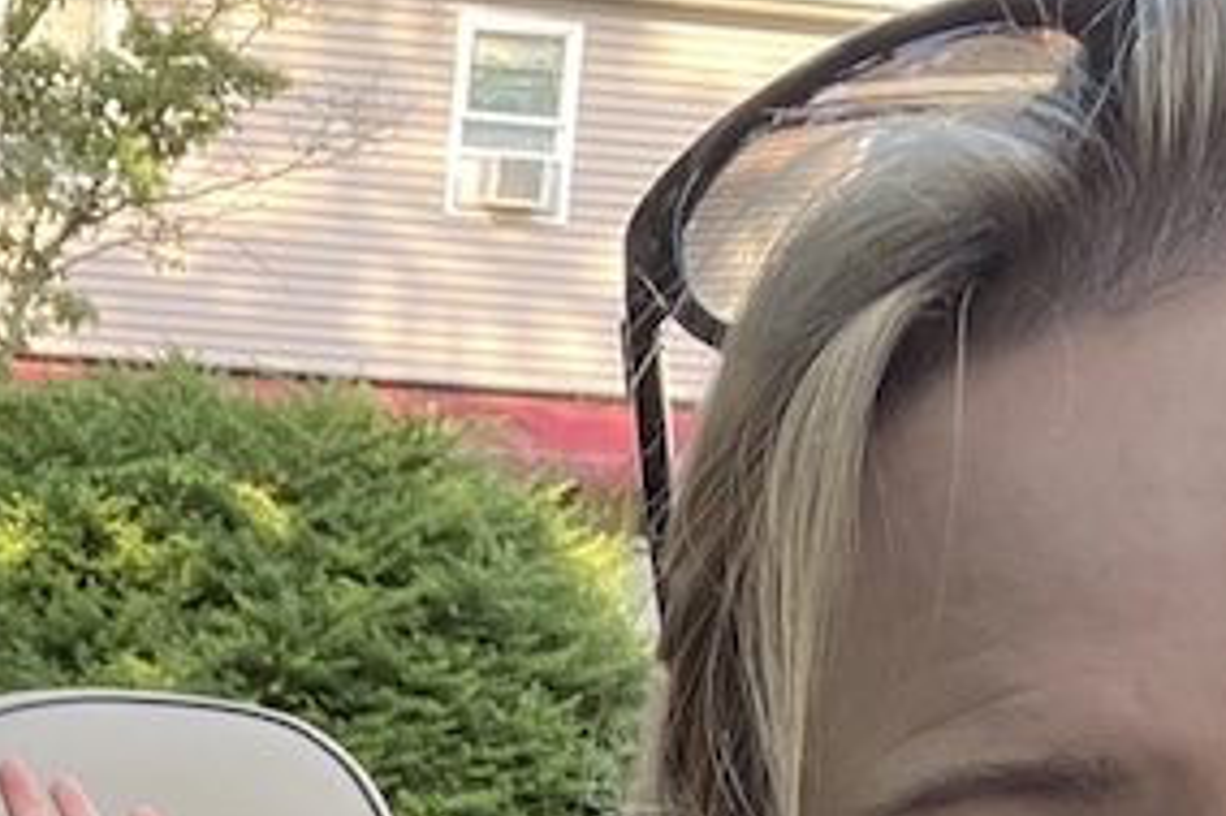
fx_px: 3437
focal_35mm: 101
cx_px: -332
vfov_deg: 12.0
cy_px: 1632
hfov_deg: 18.9
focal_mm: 2.71
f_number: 2.2
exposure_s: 1/121
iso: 80
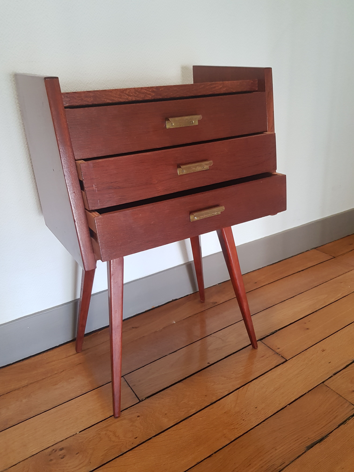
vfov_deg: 67.3
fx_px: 355
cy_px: 236
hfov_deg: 53.1
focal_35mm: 26
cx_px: 177
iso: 200
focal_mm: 4.2
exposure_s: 1/50
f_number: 1.7
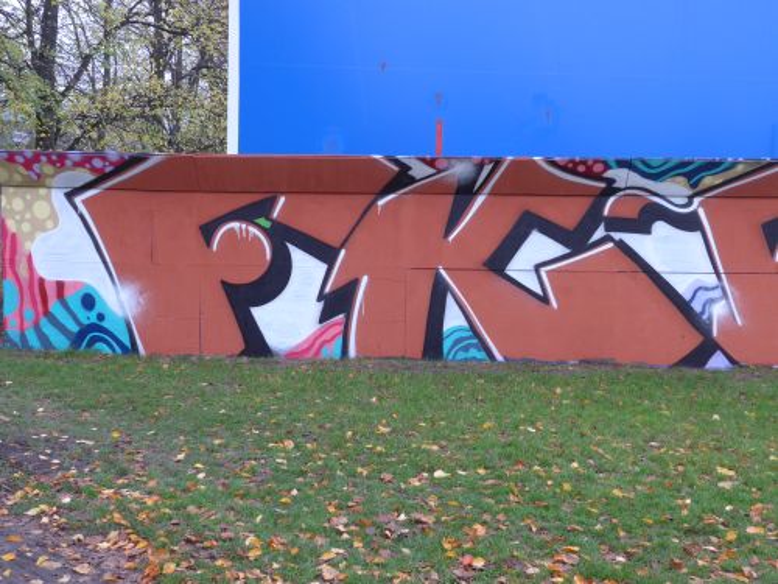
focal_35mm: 35
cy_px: 292
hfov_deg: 52.6
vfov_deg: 40.7
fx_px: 787
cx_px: 389
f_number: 4
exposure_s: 1/60
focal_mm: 7.5
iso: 200
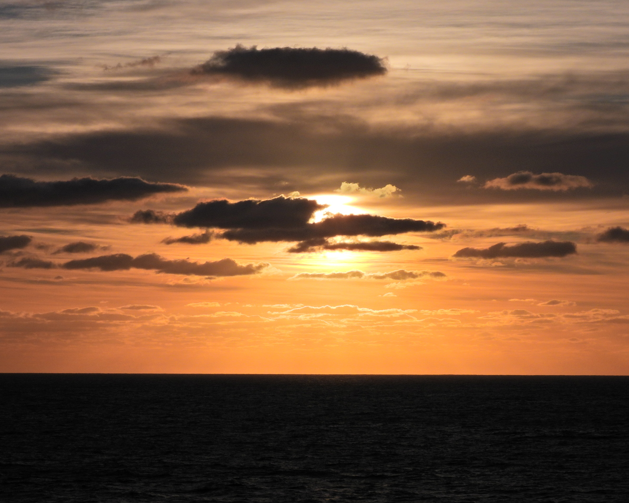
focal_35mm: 120
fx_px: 2234
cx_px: 316
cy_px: 252
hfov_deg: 16.0
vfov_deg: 12.9
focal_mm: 20.5
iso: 100
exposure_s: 1/2000
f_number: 8
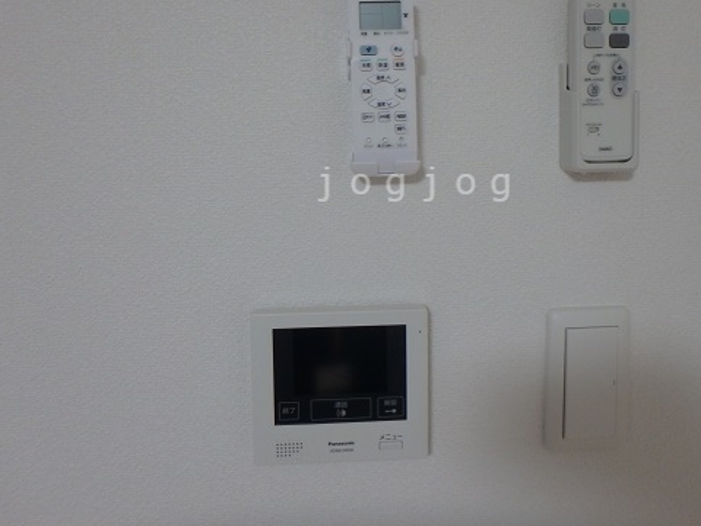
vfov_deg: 49.1
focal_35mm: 28
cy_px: 184
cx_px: 418
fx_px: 567
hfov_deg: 62.9
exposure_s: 1/30
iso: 250
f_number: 3.5
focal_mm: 3.7
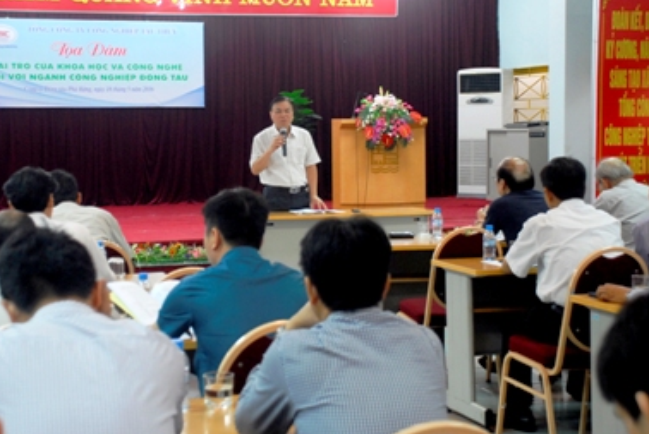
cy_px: 178
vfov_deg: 21.0
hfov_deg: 30.9
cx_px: 270
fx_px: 1173
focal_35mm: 65
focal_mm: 32
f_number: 4.2
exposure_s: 1/13
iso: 400
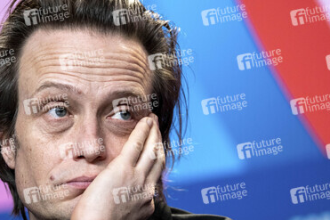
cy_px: 126
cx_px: 147
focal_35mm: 255
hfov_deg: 8.1
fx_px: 2336
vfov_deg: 5.4
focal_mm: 140
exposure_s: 1/210
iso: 1600
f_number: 2.8
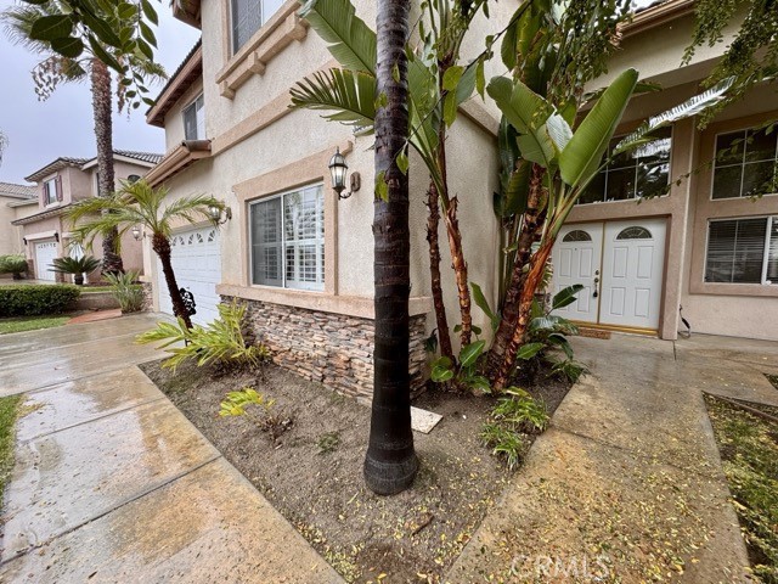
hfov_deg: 102.1
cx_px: 389
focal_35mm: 14
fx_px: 315
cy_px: 292
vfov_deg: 85.7
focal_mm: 2.22
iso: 40
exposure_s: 1/290
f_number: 2.2
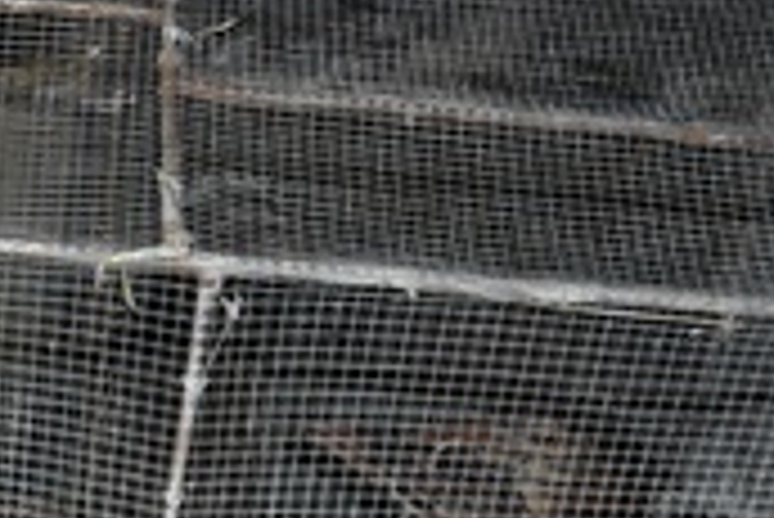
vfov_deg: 10.3
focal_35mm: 132
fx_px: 2840
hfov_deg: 14.7
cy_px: 500
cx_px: -279
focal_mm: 35
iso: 400
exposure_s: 1/80
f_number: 5.6
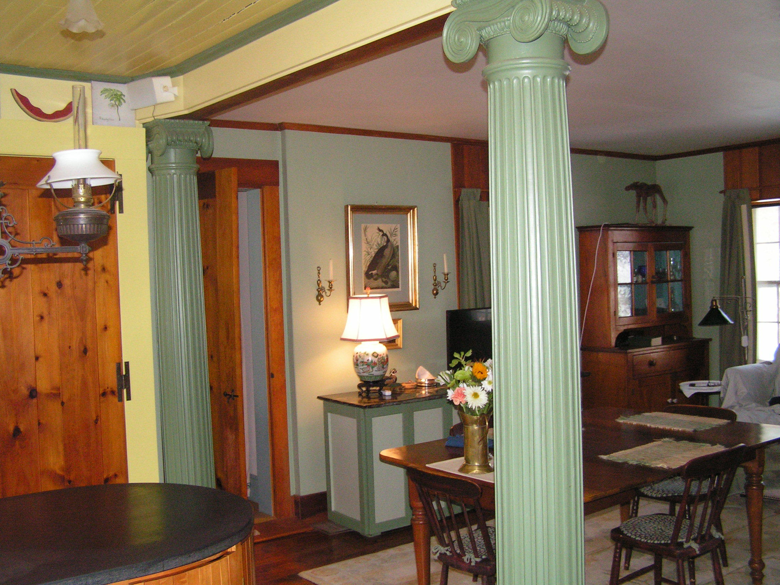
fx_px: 856
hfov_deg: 49.0
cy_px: 292
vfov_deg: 37.7
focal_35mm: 38
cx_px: 390
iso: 200
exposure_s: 1/40
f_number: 2.8
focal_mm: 6.3
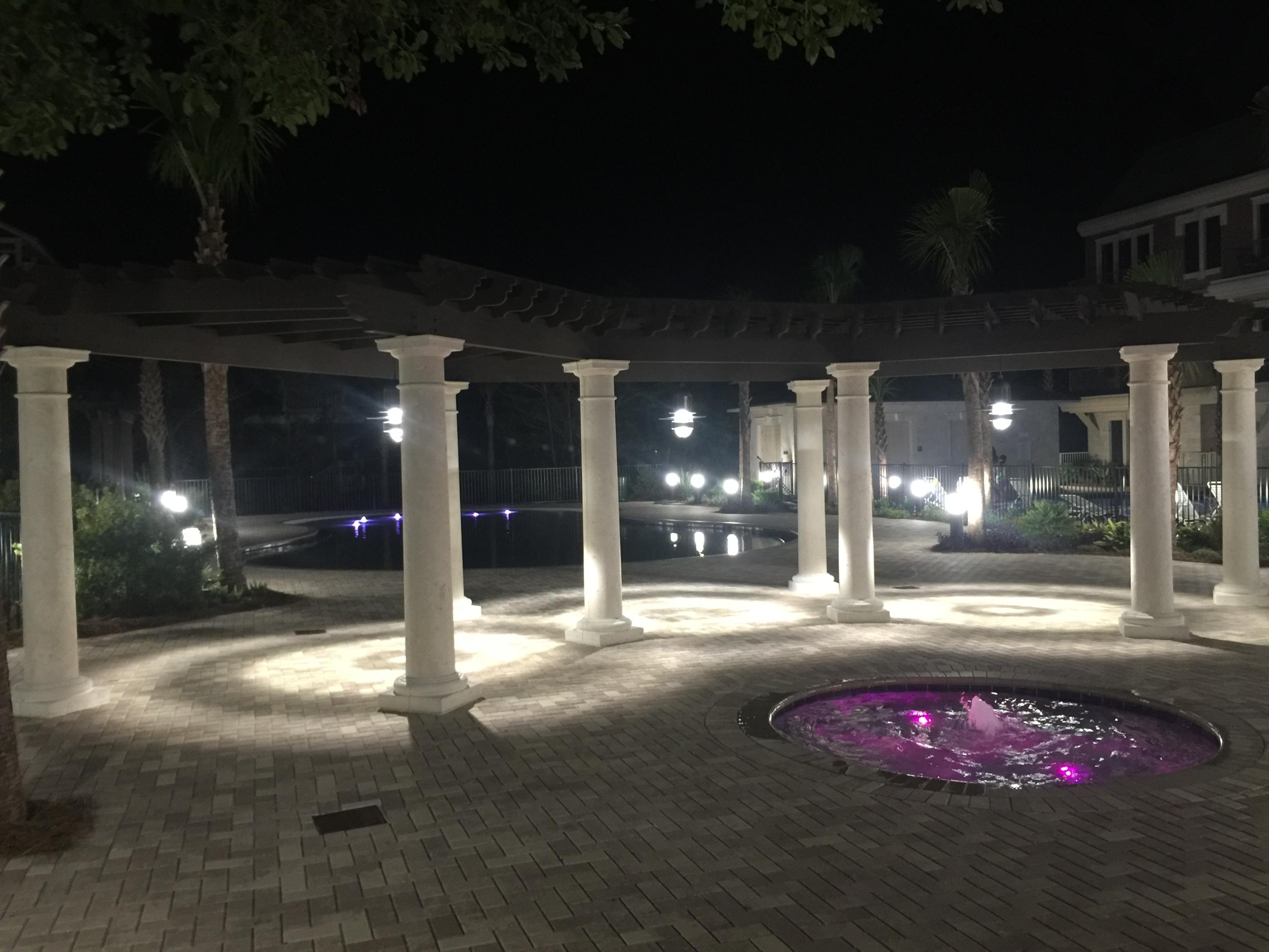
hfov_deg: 61.7
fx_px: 1063
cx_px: 634
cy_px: 476
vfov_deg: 48.2
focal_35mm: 29
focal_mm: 4.15
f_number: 2.2
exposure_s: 1/10
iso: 125
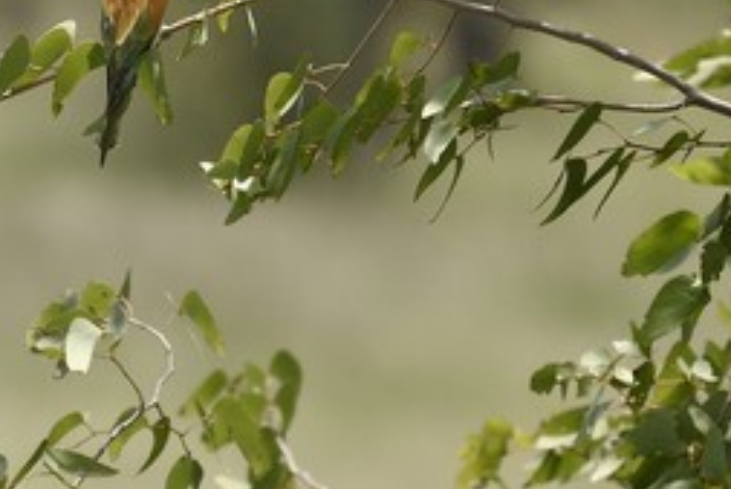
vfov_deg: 3.0
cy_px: 122
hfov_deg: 4.4
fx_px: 9427
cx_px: 276
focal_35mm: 464
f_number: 4
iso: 200
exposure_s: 1/2000
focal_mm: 280
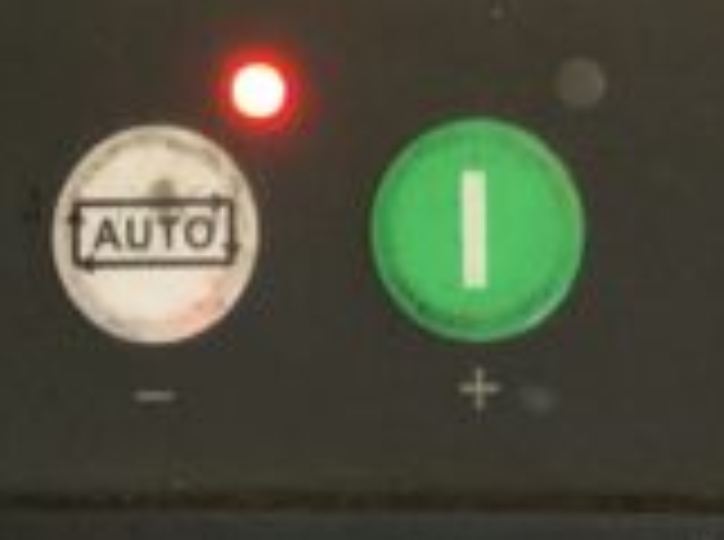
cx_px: 274
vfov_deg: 7.7
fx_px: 3861
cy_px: -441
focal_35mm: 185
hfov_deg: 10.7
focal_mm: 3
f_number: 1.8
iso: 400
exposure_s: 1/26
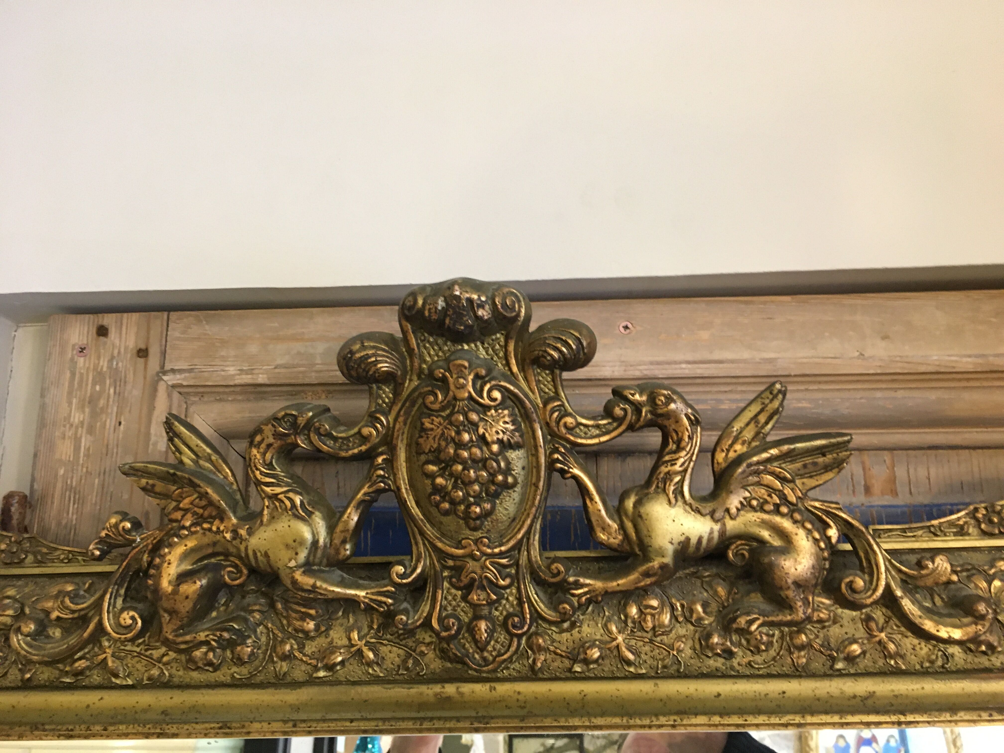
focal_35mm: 29
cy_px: 376
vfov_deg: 48.2
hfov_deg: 61.7
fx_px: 841
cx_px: 502
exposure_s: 1/20
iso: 200
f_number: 2.2
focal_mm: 4.15
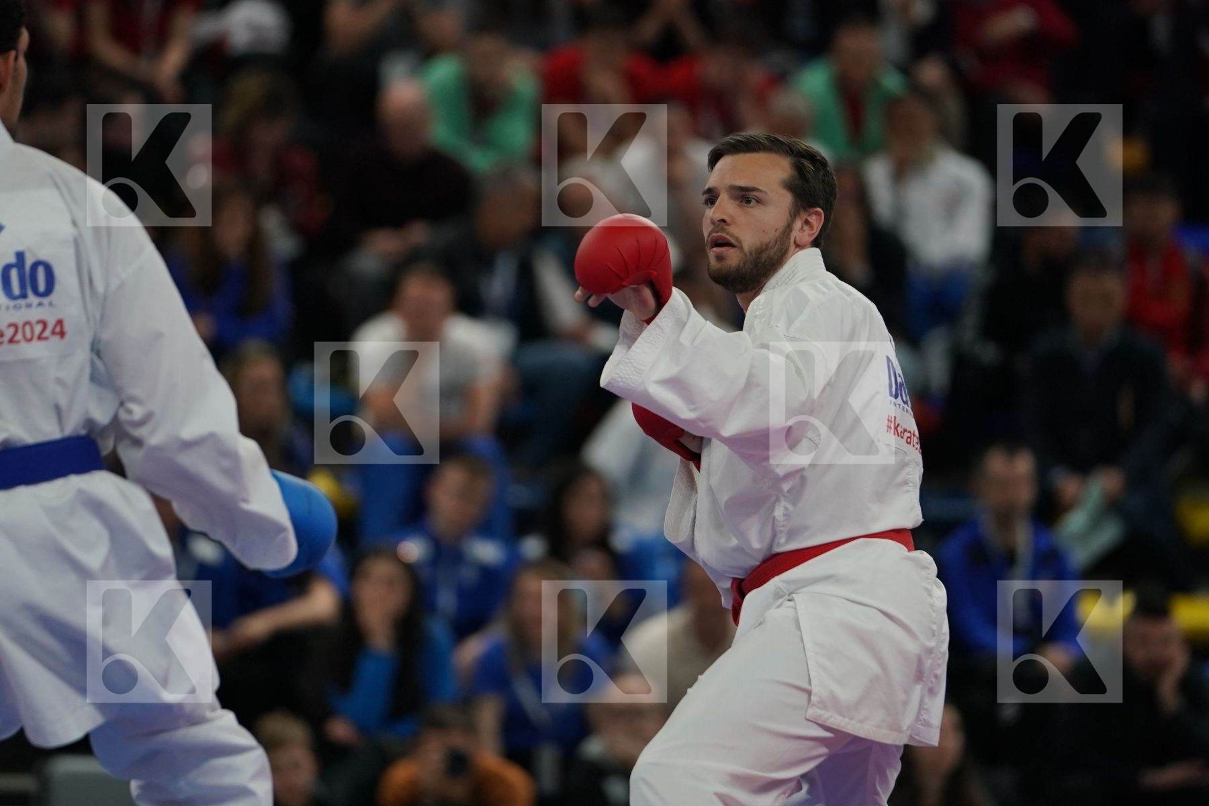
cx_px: 604
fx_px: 10074
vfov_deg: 4.6
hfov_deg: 6.9
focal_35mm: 300
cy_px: 403
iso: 1250
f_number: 2.8
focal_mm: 200
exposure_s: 1/1000
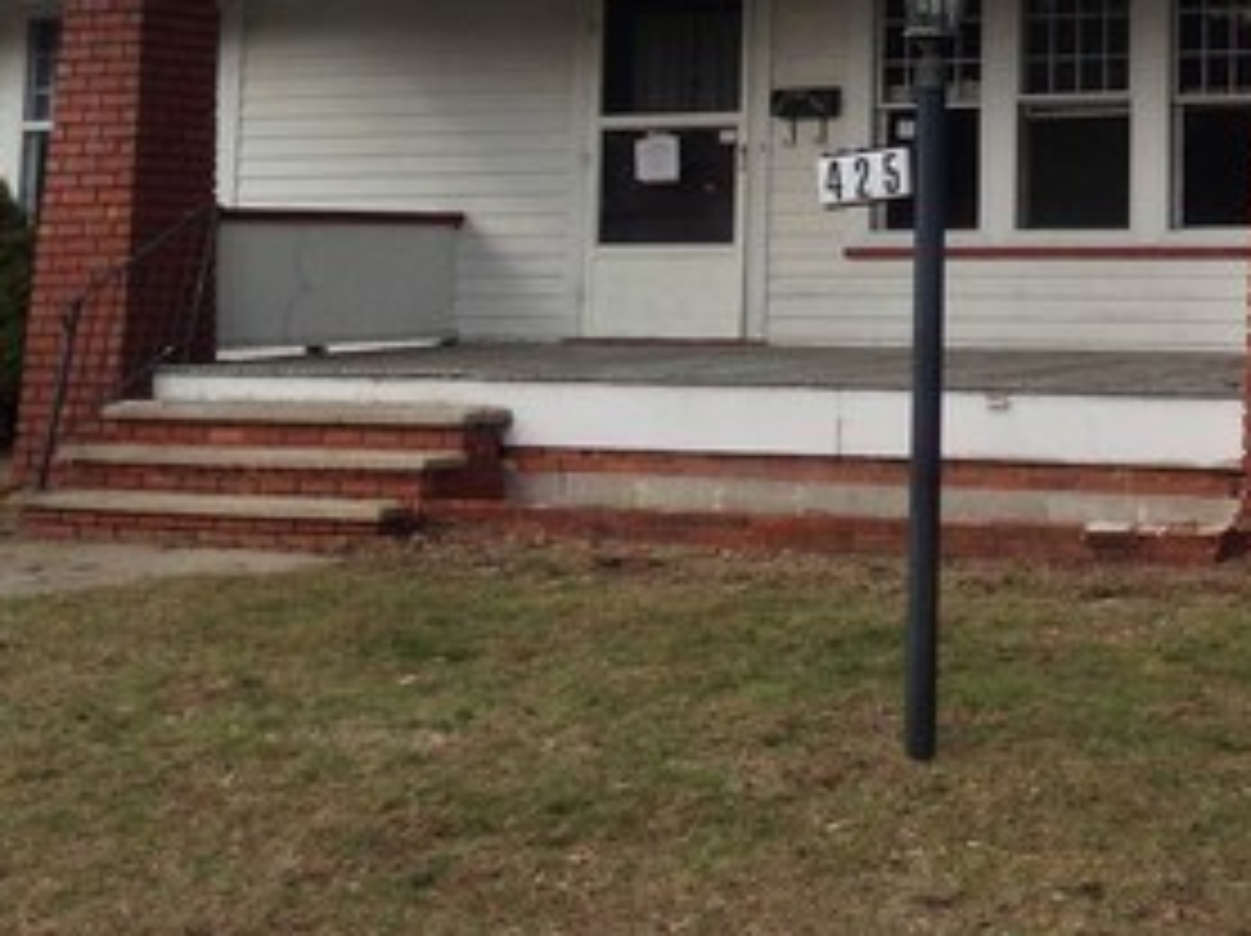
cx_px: 1224
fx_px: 2744
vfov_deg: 18.8
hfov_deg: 24.6
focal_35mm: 76
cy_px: -22
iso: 50
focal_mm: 4.12
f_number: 2.4
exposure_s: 1/645
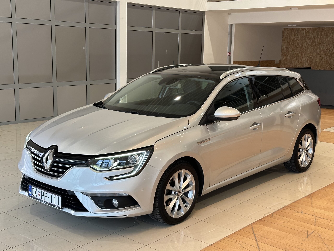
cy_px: 126
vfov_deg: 30.3
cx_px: 167
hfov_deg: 39.7
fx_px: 463
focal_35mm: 48
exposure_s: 1/100
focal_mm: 6.86
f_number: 1.78
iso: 125
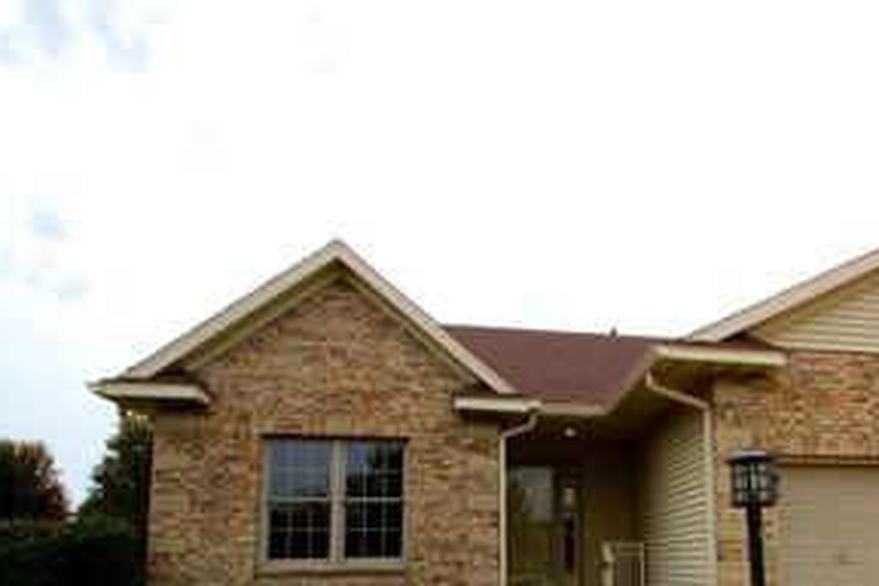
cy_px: 484
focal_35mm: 26
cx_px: 650
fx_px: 635
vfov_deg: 46.5
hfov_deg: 65.5
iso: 100
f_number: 13
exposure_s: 1/80
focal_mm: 10
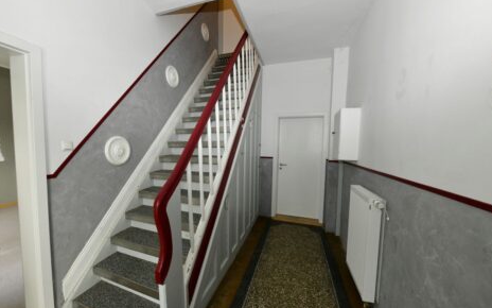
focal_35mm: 15
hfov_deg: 101.4
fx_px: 201
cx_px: 241
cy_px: 162
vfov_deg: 74.7
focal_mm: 14
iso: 2000
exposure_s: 1/60
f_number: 7.1
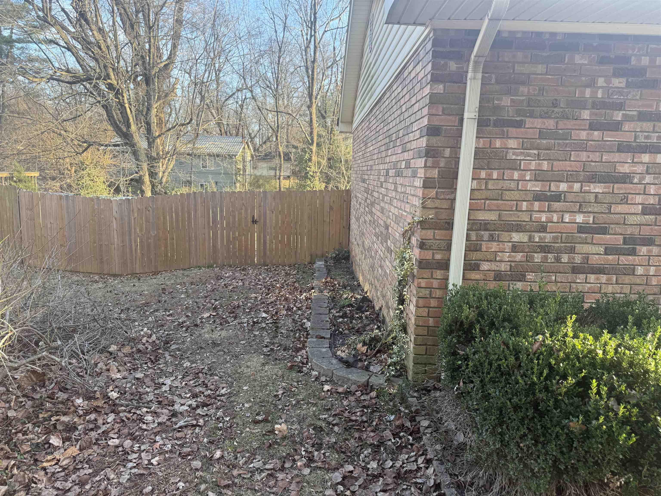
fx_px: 458
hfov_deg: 71.6
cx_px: 330
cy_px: 248
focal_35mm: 24
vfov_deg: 56.8
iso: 100
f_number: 1.78
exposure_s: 1/302
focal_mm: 6.76
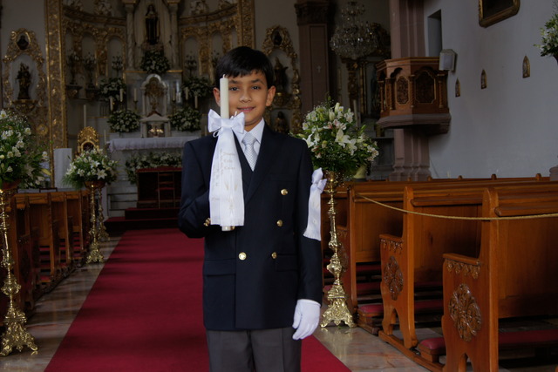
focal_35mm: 52
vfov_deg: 25.8
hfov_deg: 37.8
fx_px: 814
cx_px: 279
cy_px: 186
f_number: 4.5
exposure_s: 1/60
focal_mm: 35
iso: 200
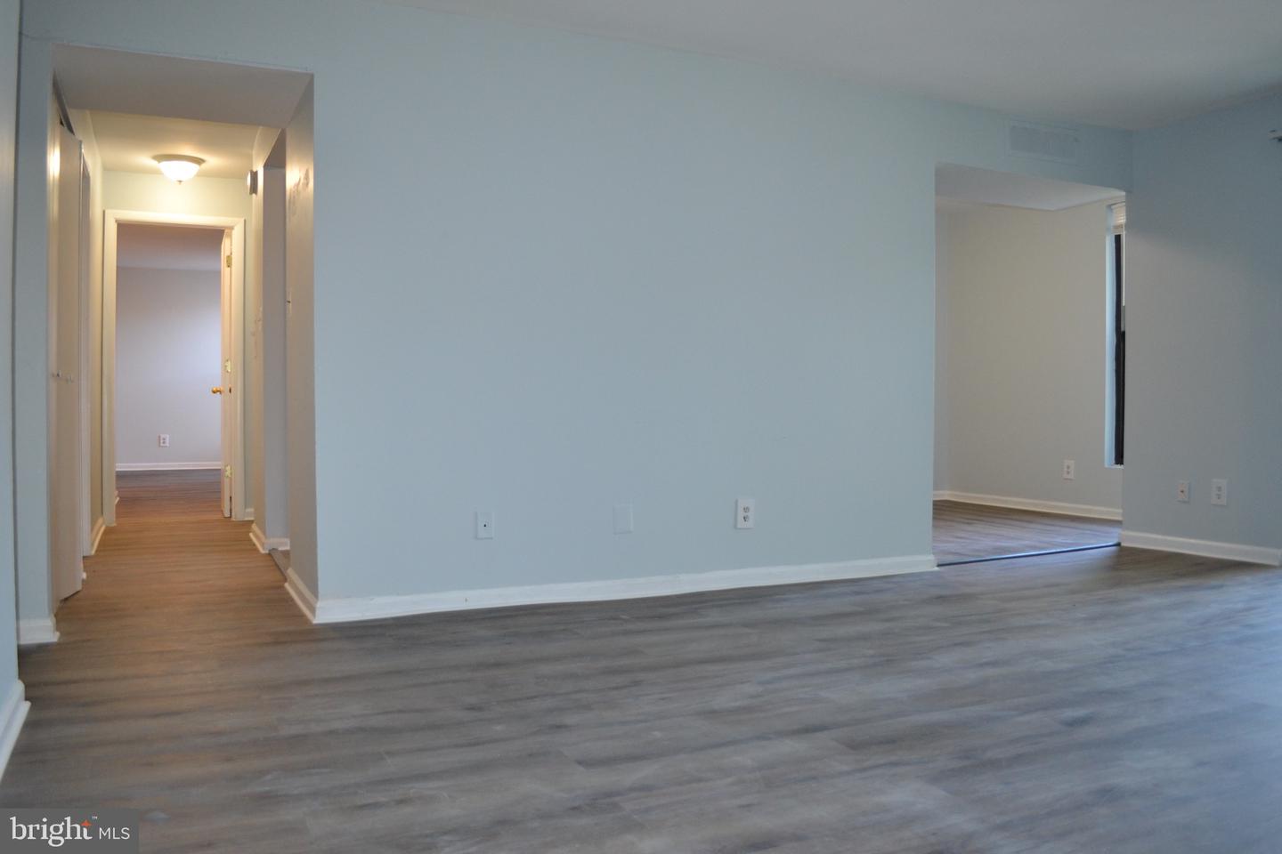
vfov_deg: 47.9
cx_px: 641
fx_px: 961
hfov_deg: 67.4
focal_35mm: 27
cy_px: 427
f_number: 3.5
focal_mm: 18
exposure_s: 1/60
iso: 800
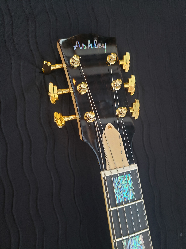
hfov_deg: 53.1
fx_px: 186
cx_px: 93
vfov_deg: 67.3
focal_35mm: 26
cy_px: 124
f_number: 1.5
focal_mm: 4.3
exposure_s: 1/40
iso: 250
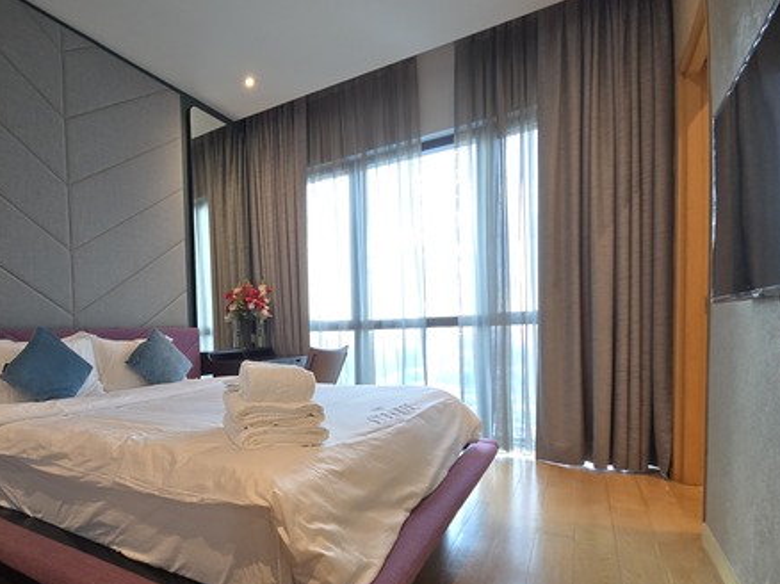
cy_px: 354
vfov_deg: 67.9
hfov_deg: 80.0
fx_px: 428
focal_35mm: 19
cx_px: 223
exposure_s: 1/50
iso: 160
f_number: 2.2
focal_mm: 2.2
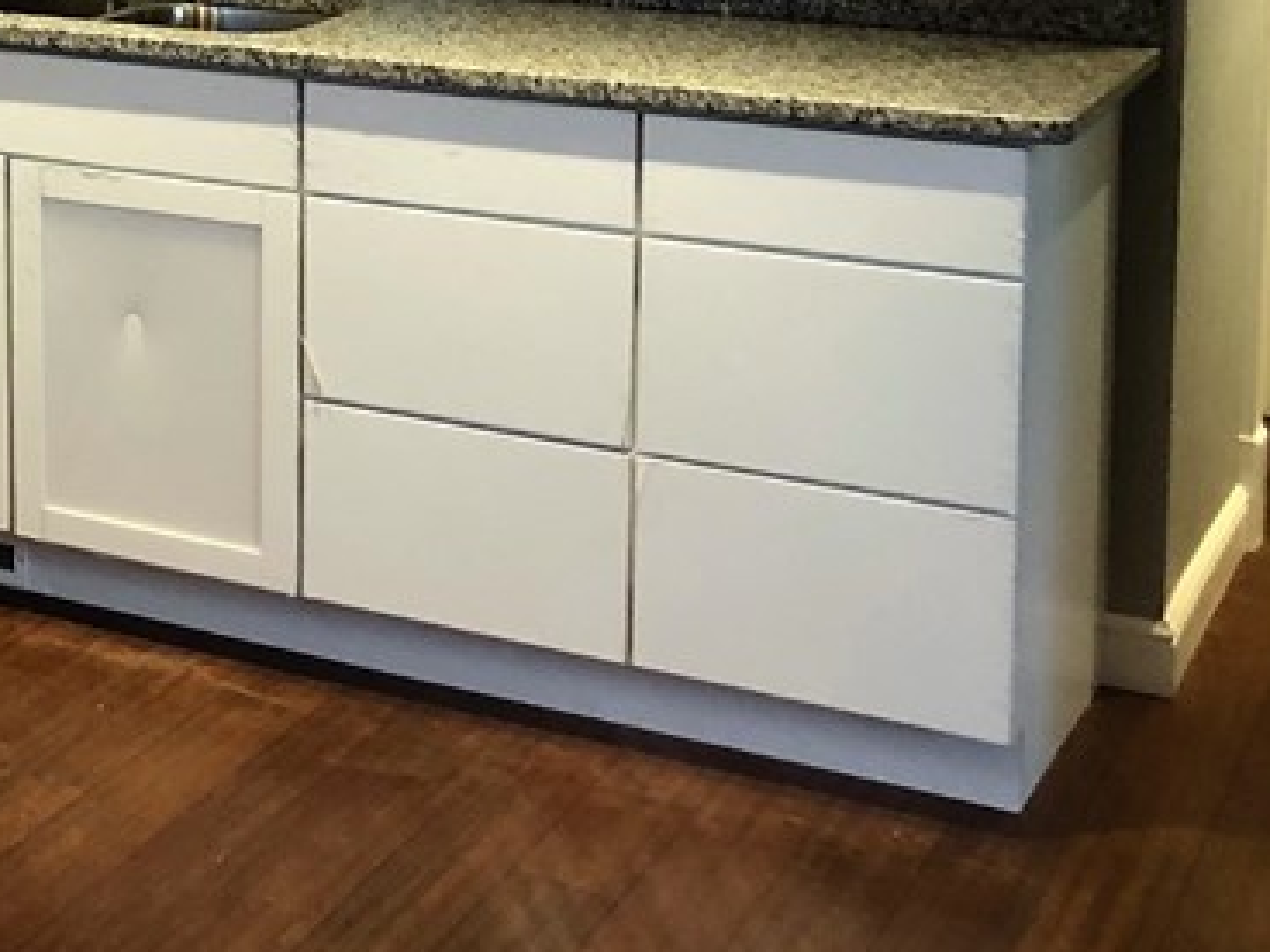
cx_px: -459
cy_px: -69
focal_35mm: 78
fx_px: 2862
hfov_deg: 22.0
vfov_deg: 18.3
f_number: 1.8
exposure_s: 1/15
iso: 64
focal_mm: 3.99
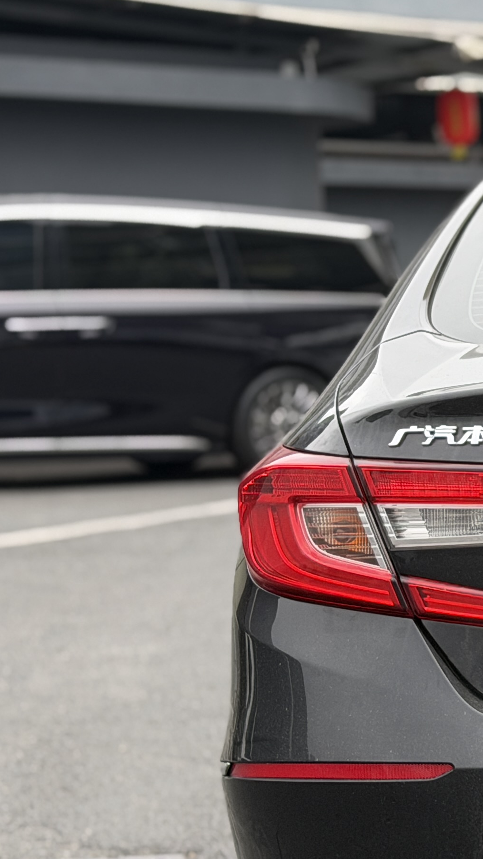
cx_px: 860
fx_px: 2663
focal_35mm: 117
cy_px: 519
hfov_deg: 9.8
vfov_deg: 18.3
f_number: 1.78
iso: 64
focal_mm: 6.76
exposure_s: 1/545
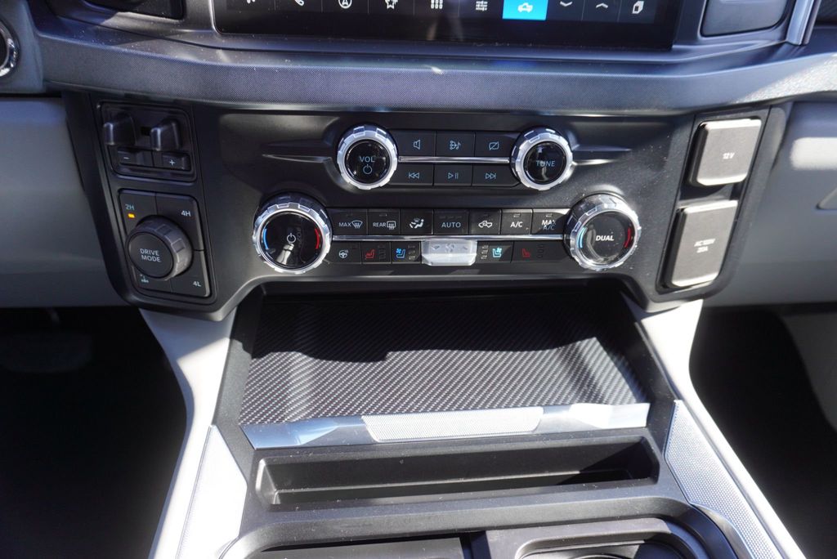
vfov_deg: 53.2
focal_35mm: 24
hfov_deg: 73.7
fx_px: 558
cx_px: 418
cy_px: 280
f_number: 4
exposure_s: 1/60
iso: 250
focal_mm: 16
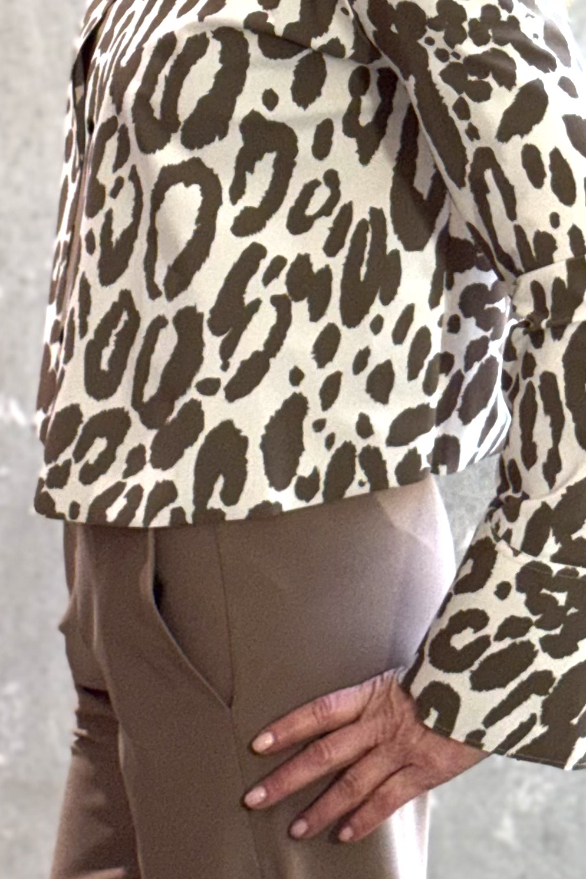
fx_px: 3296
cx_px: 221
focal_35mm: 135
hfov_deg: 10.2
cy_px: -115
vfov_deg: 14.8
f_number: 1.78
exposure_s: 1/202
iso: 50
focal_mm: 6.76
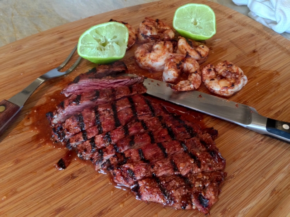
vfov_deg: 42.9
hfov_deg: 55.4
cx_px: 145
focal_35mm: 33
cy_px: 108
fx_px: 276
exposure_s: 1/20
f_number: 2.4
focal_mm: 4.12
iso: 250
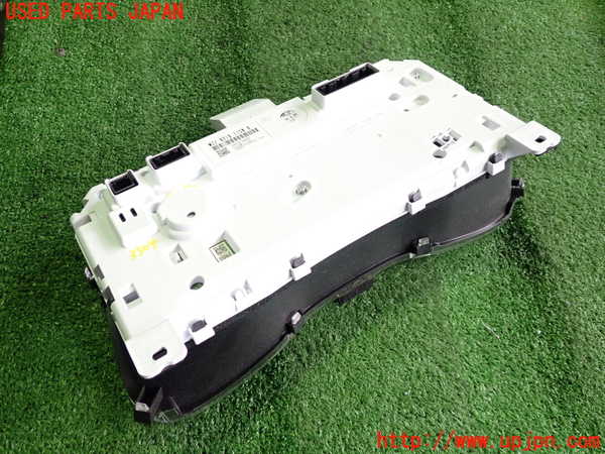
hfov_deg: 60.0
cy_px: 227
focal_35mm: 30
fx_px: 524
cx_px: 302
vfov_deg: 46.8
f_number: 2.3
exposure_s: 1/30
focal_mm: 5.4
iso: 200
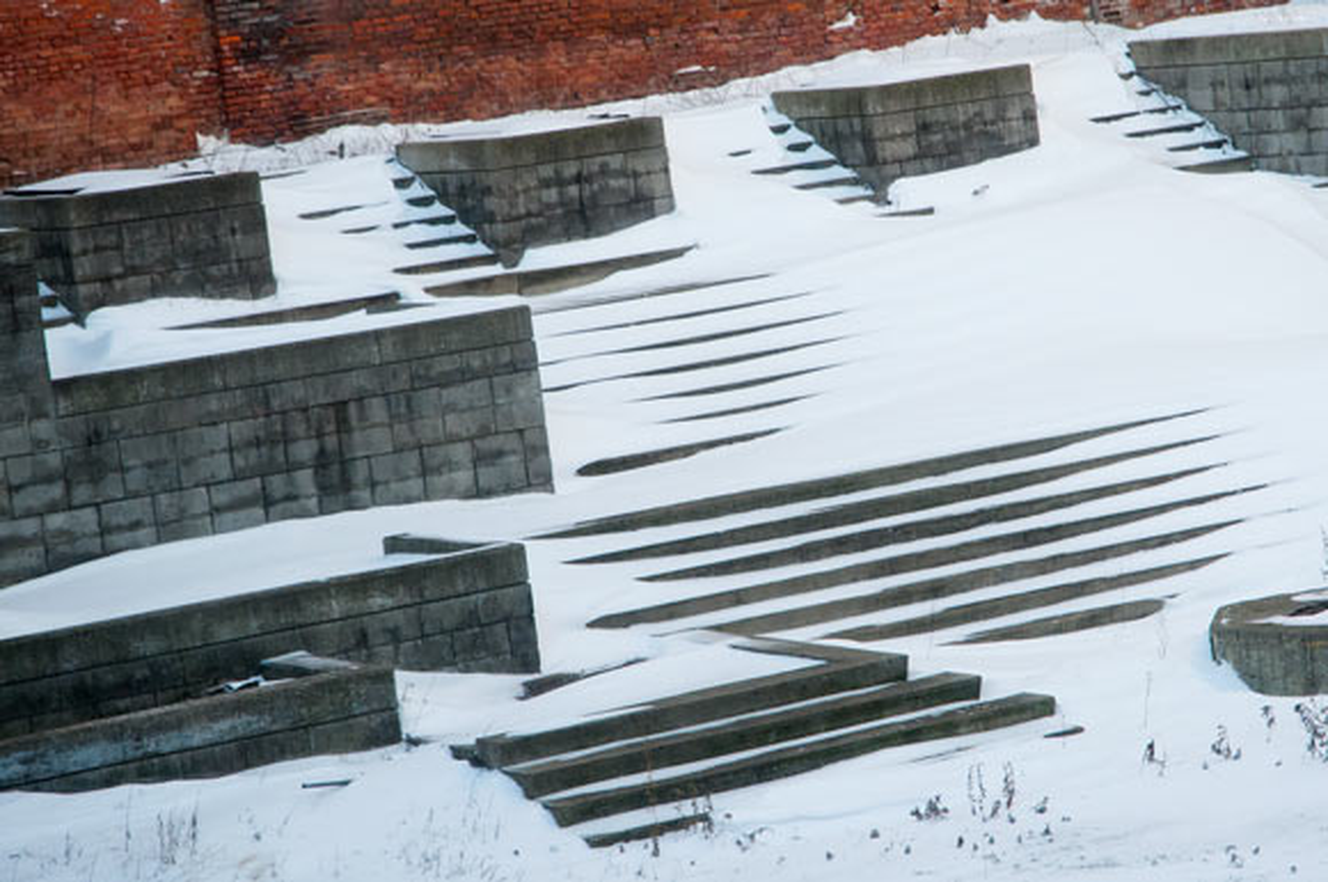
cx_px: 664
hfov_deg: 19.5
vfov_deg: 13.0
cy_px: 441
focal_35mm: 105
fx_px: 3868
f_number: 5.6
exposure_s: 1/500
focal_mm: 70
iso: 800
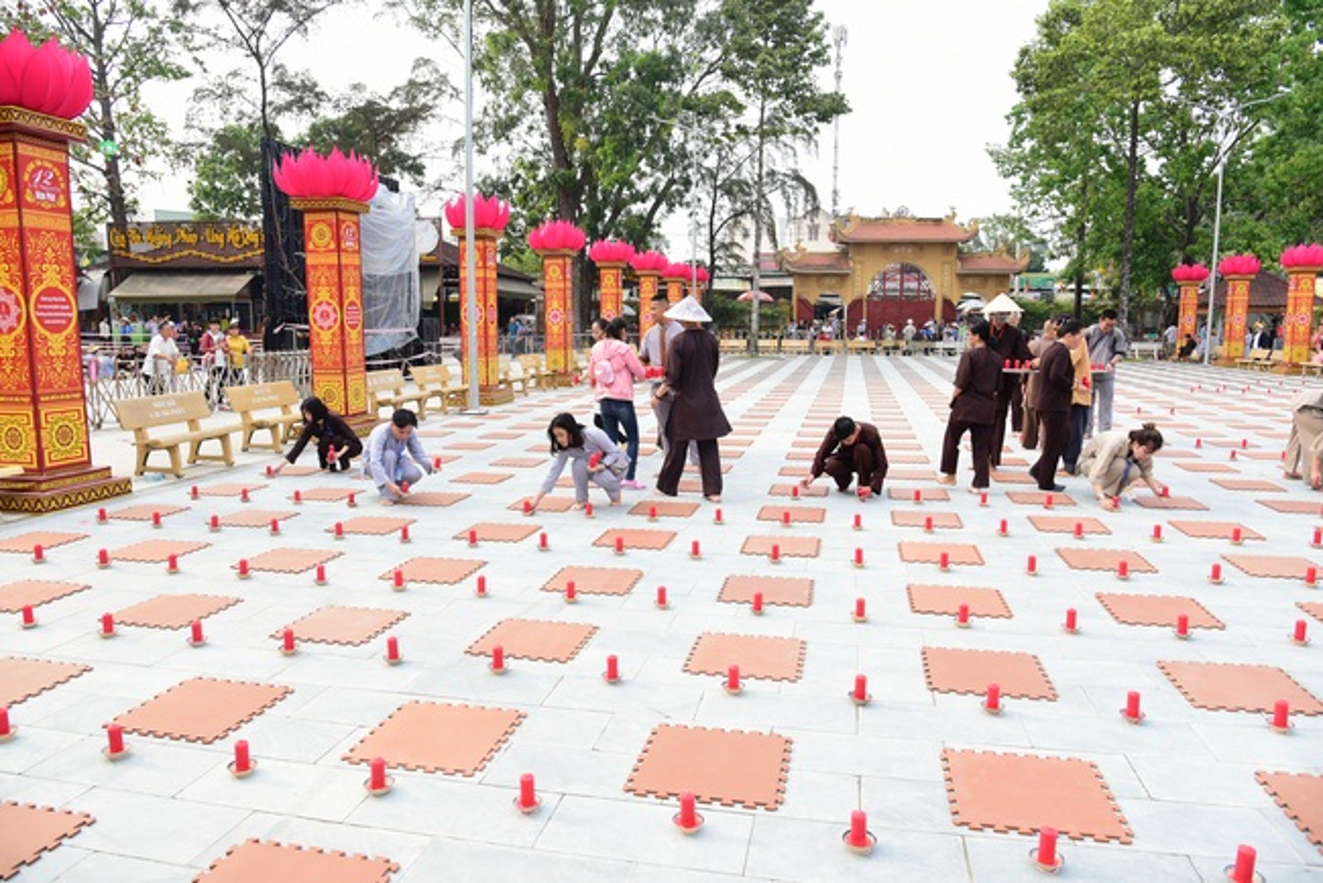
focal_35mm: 24
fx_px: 882
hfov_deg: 73.7
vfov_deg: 53.2
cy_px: 442
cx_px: 662
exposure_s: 1/200
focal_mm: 24
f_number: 5.6
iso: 250
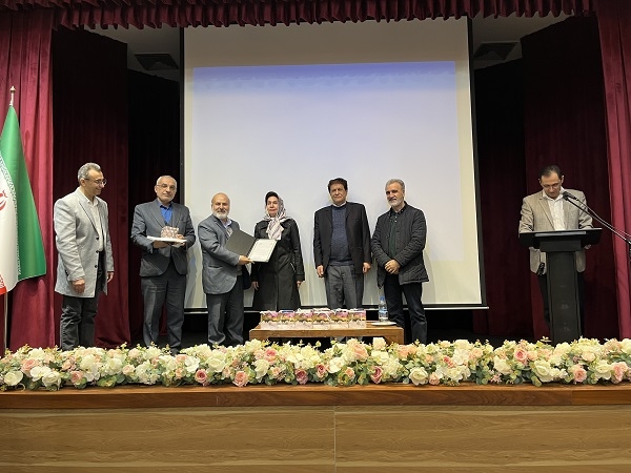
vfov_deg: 53.1
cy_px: 236
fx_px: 474
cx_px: 316
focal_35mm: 26
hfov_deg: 67.3
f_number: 1.6
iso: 80
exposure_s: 1/50
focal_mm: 5.1
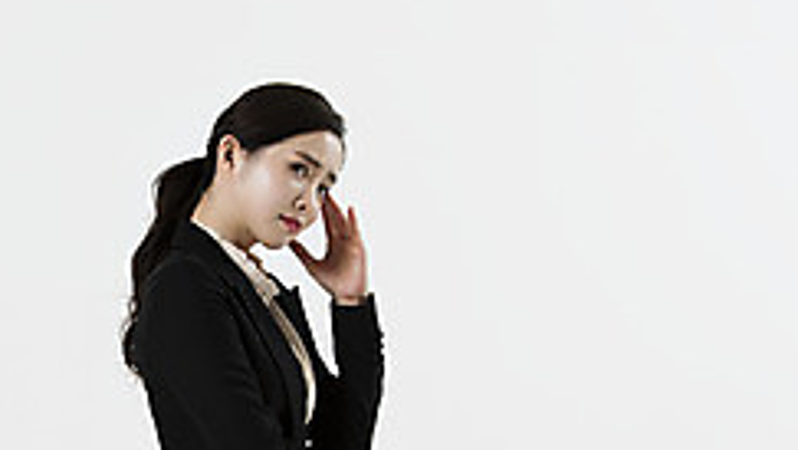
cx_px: -8
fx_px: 4107
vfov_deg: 6.2
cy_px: 555
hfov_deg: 11.0
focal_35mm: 194
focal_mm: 75
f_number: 8
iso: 64
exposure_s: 1/125
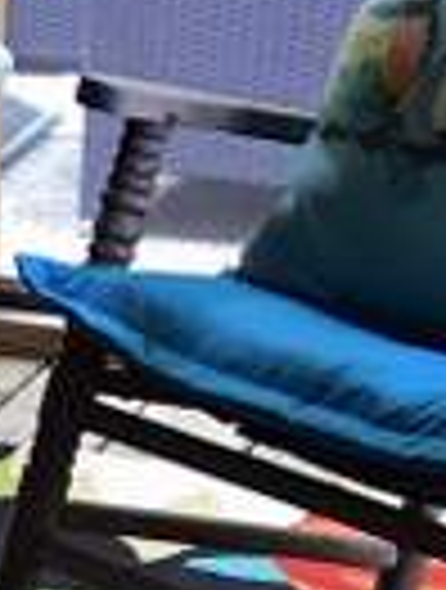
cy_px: 743
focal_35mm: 213
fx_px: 3641
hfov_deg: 6.7
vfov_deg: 9.1
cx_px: -545
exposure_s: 1/17
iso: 40
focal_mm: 3.99
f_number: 1.8
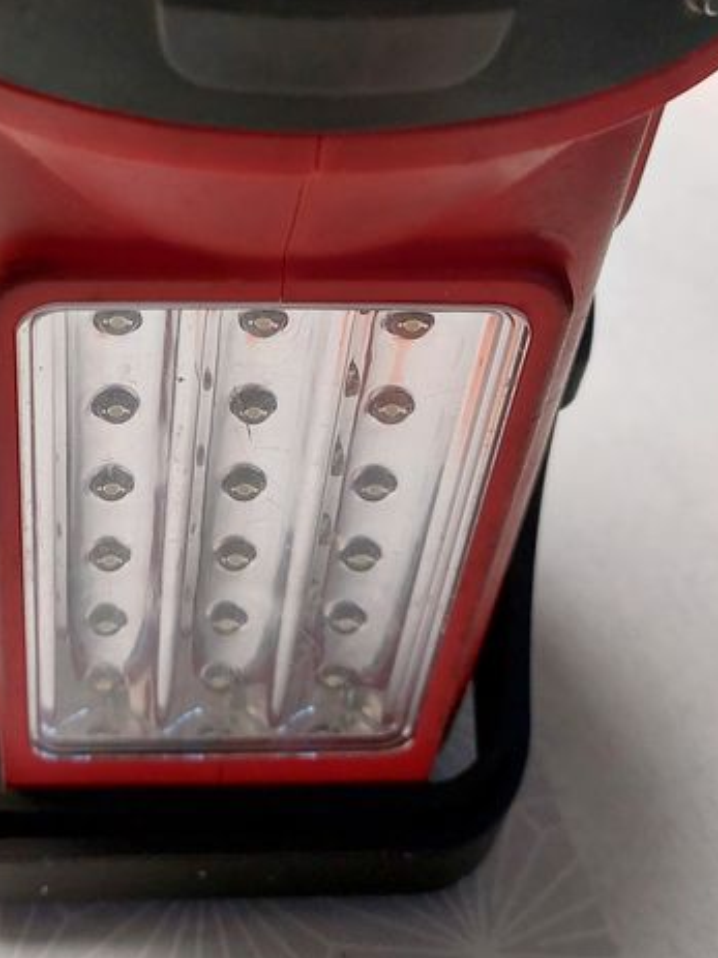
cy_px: 159
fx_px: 1494
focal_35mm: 54
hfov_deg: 26.7
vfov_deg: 34.2
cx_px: 195
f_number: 1.8
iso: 160
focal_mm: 5.23
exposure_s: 1/60
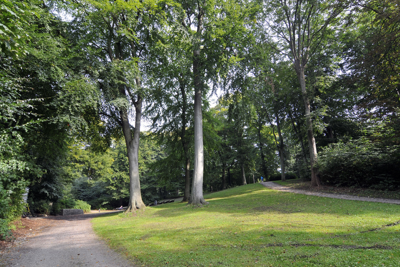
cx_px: 203
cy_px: 133
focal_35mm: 18
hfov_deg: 91.5
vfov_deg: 68.8
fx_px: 195
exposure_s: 1/80
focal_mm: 11
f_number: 5
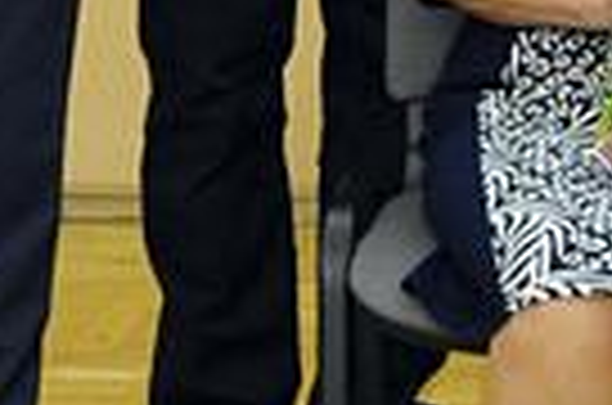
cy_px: -218
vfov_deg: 5.8
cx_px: 1017
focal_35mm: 234
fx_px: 3971
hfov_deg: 8.5
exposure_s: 1/80
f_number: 5.6
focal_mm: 25
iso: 2500
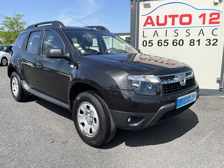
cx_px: 112
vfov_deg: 48.2
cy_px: 84
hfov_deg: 61.7
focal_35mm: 29
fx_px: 188
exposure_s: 1/1626
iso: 25
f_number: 1.8
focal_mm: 3
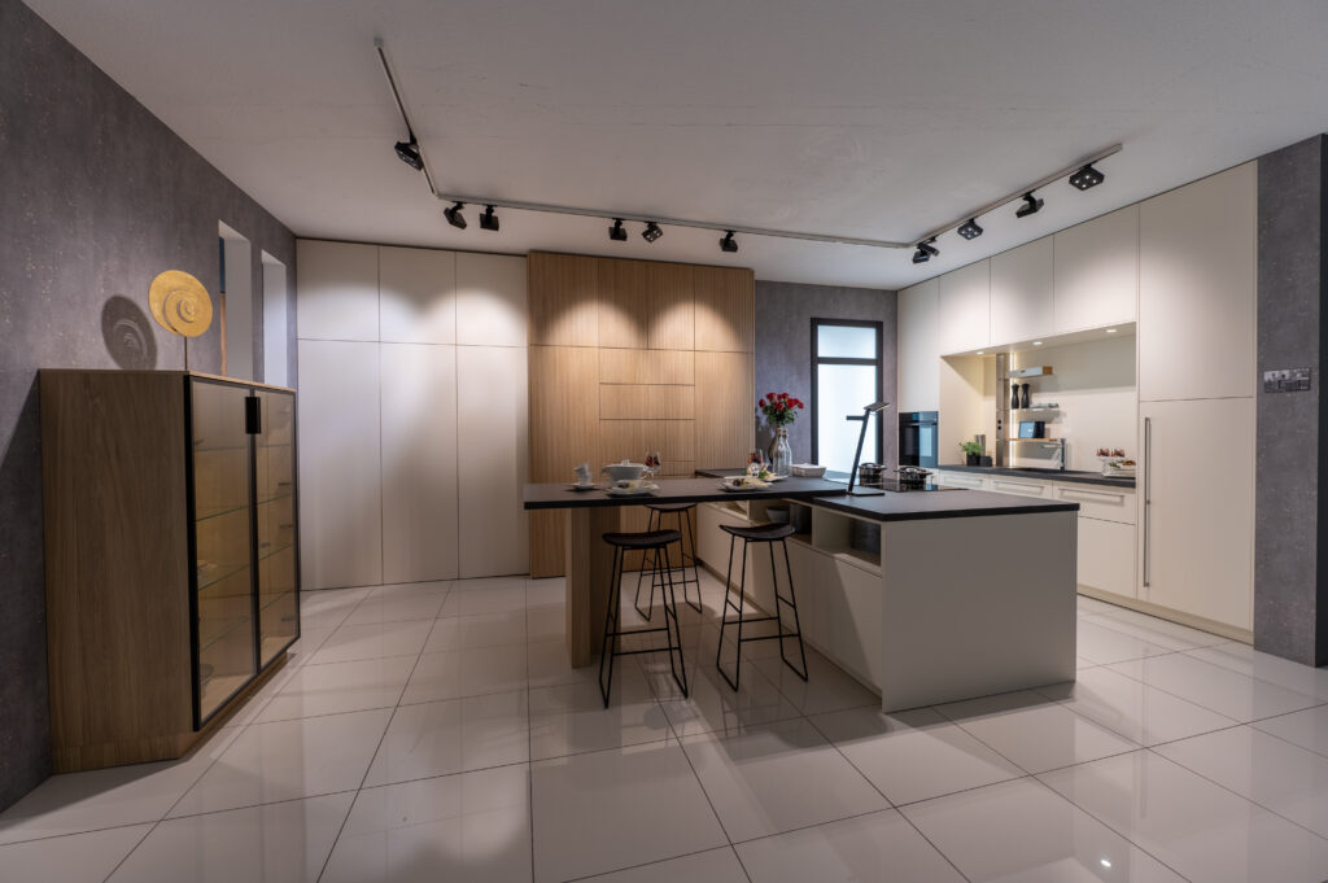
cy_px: 442
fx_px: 516
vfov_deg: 81.1
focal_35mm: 14
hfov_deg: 104.3
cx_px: 664
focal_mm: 14
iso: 400
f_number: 4
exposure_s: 1/200
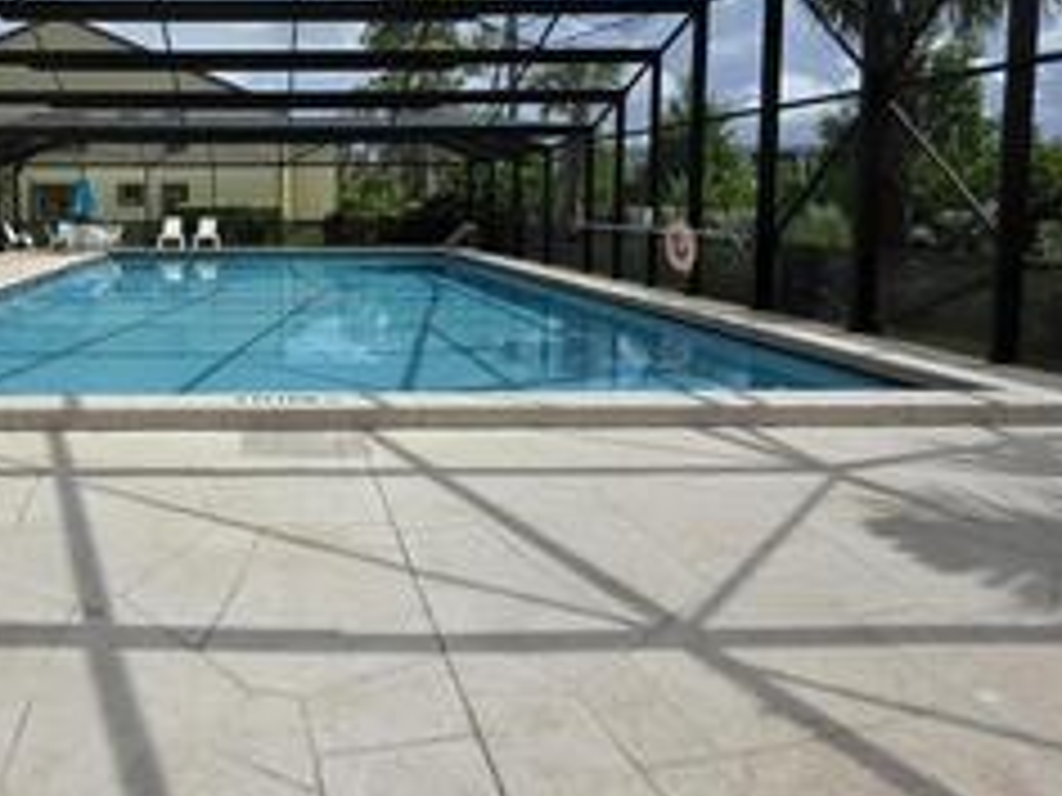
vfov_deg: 59.6
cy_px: 261
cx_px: 288
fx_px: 675
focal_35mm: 22
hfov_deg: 72.0
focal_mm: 2.2
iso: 40
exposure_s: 1/1874
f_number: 1.9
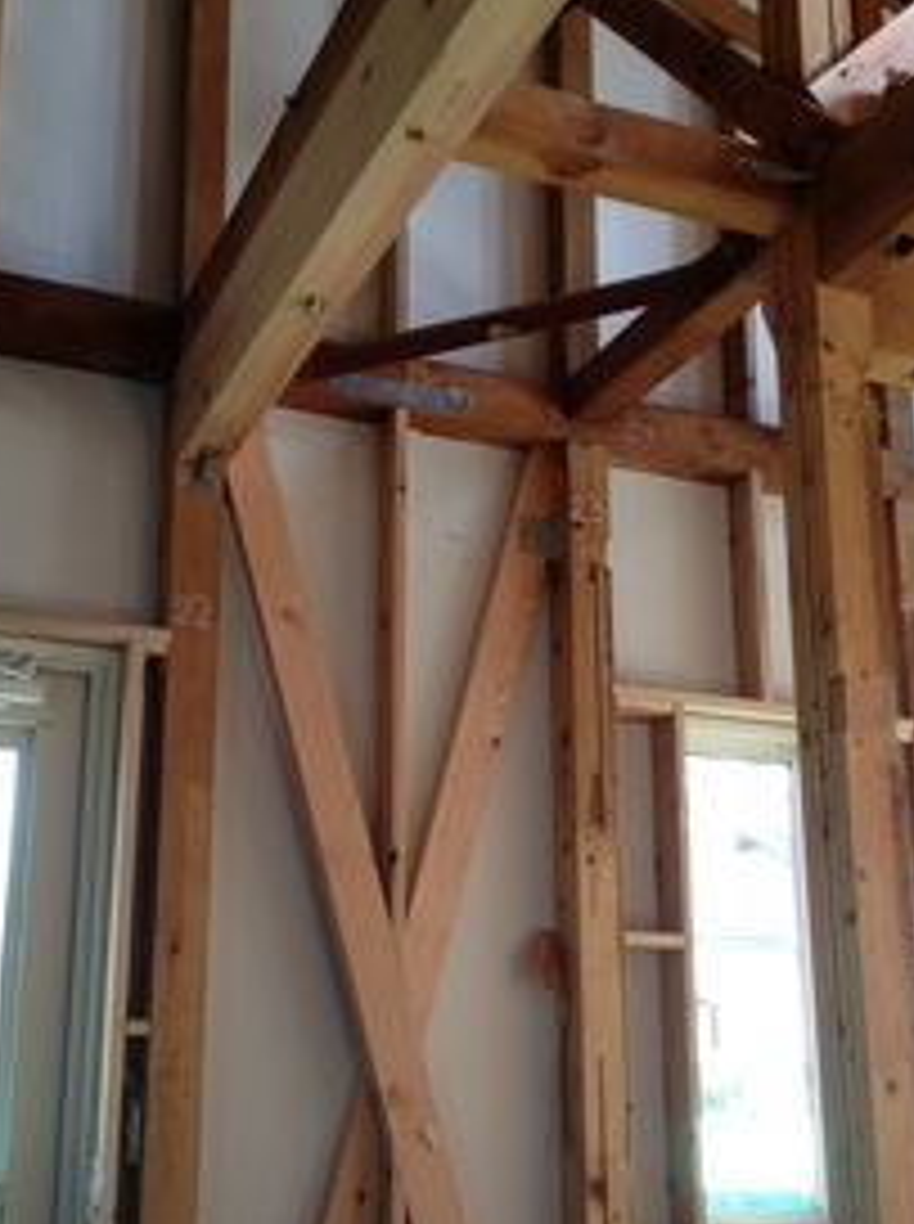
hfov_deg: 30.2
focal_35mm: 48
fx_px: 1695
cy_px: 713
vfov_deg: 39.6
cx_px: 412
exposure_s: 1/40
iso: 50
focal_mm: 4.28
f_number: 2.4
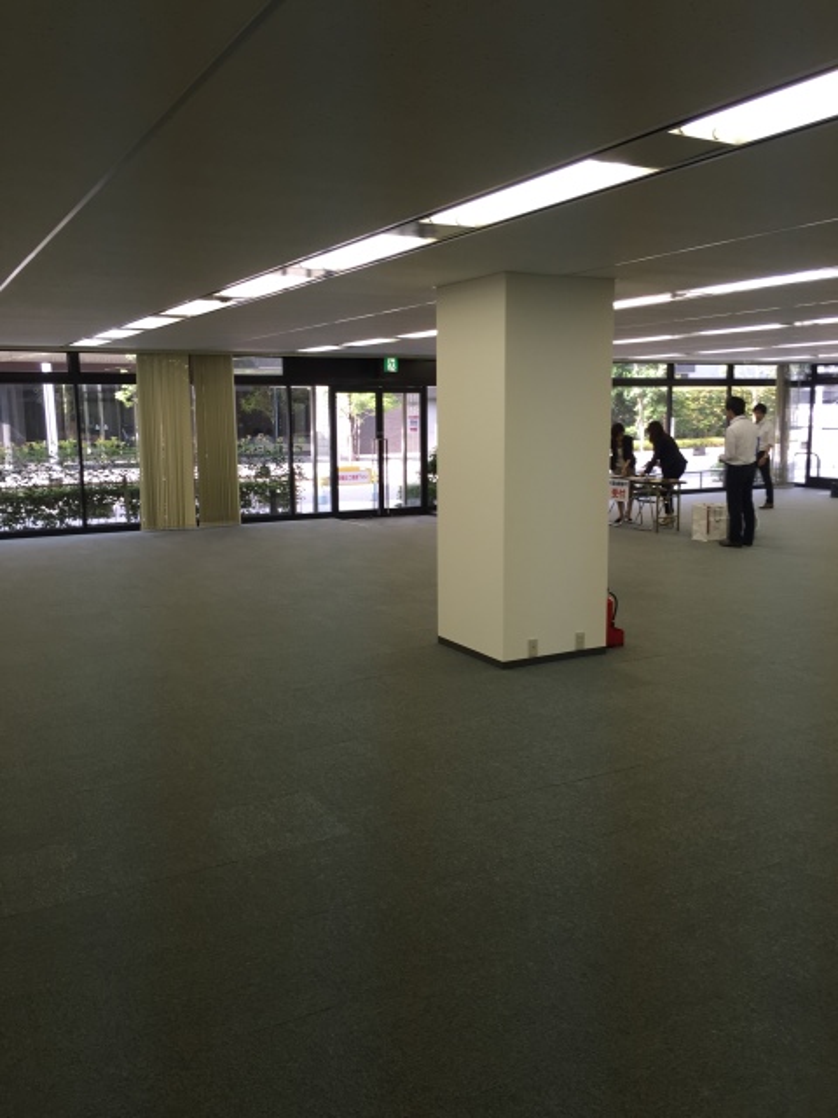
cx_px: 419
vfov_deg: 61.7
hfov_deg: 48.2
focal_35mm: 29
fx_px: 936
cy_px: 559
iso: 40
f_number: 2.2
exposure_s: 1/100
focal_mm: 4.15
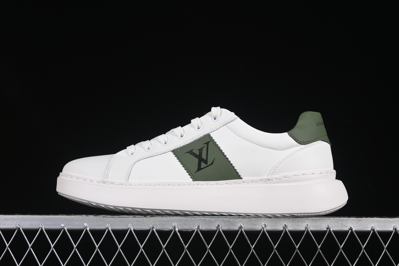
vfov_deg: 18.2
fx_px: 831
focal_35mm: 75
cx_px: 200
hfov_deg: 27.0
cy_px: 133
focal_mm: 50
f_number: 8
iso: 160
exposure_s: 1/80
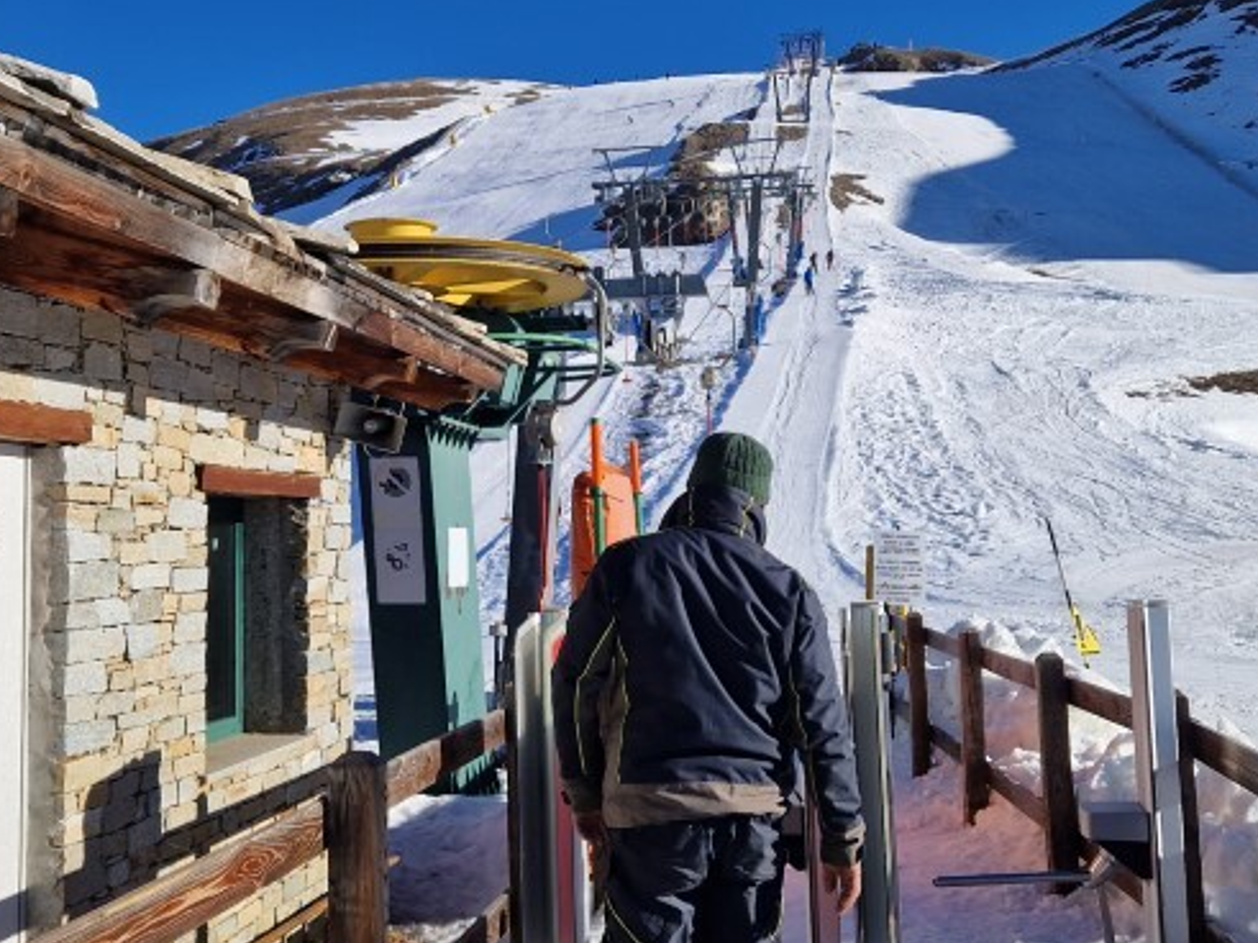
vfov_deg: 30.2
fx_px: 1744
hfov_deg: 39.5
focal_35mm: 48
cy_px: 395
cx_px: 497
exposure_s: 1/2912
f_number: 1.8
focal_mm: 5.4
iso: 50
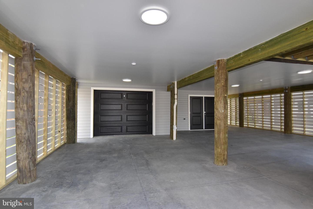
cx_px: 156
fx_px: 157
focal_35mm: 18
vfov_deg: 67.5
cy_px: 104
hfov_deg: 90.0
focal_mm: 12
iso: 500
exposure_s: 1/200
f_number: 7.1
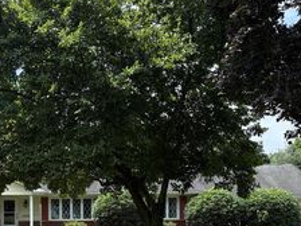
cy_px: 213
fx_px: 504
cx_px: 83
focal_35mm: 58
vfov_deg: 24.3
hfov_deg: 32.7
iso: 64
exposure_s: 1/1799
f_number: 1.6
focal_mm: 5.96
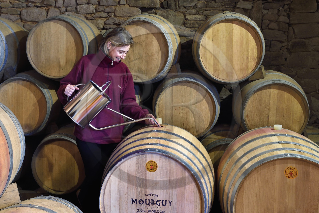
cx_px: 160
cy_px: 106
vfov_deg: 29.9
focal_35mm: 45
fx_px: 399
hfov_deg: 43.6
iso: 1600
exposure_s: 1/15
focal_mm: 45
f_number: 6.3
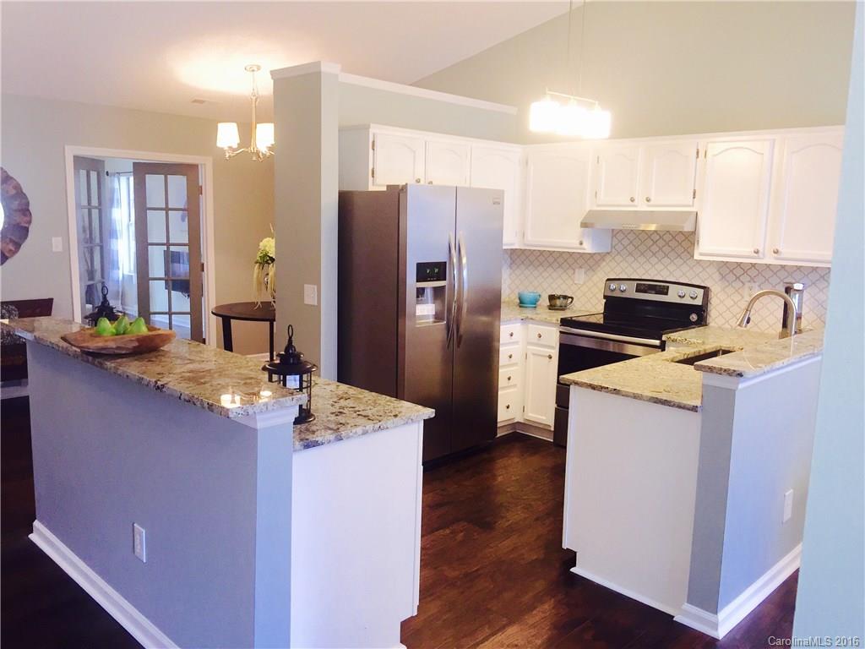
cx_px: 432
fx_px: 725
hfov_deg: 61.7
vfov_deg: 48.2
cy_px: 324
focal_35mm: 29
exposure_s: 1/30
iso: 64
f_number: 2.2
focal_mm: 4.15
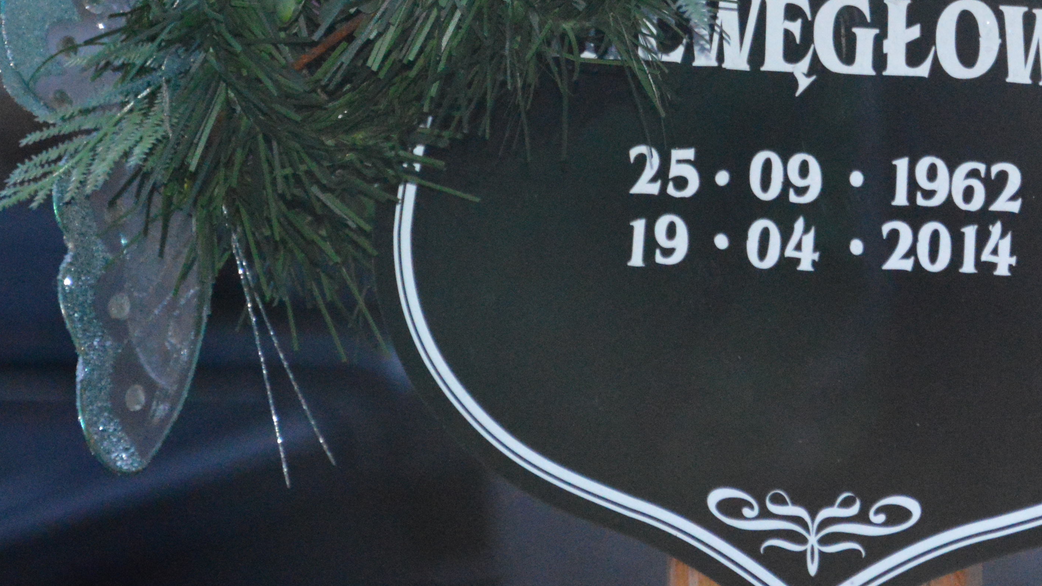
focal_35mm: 330
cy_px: -27
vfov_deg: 3.7
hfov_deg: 6.5
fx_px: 9118
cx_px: 996
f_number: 5.6
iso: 3200
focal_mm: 98
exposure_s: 1/60
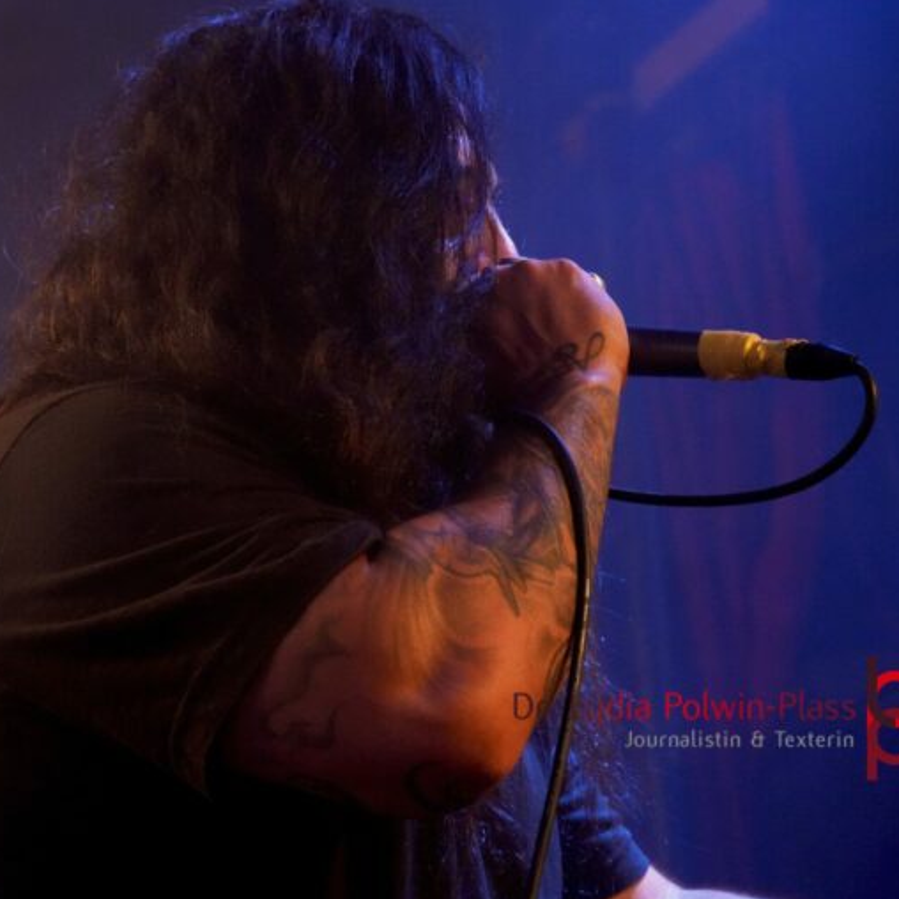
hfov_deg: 11.1
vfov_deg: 11.1
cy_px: 451
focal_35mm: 158
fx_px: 4642
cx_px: 315
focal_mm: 82
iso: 6400
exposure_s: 1/60
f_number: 5
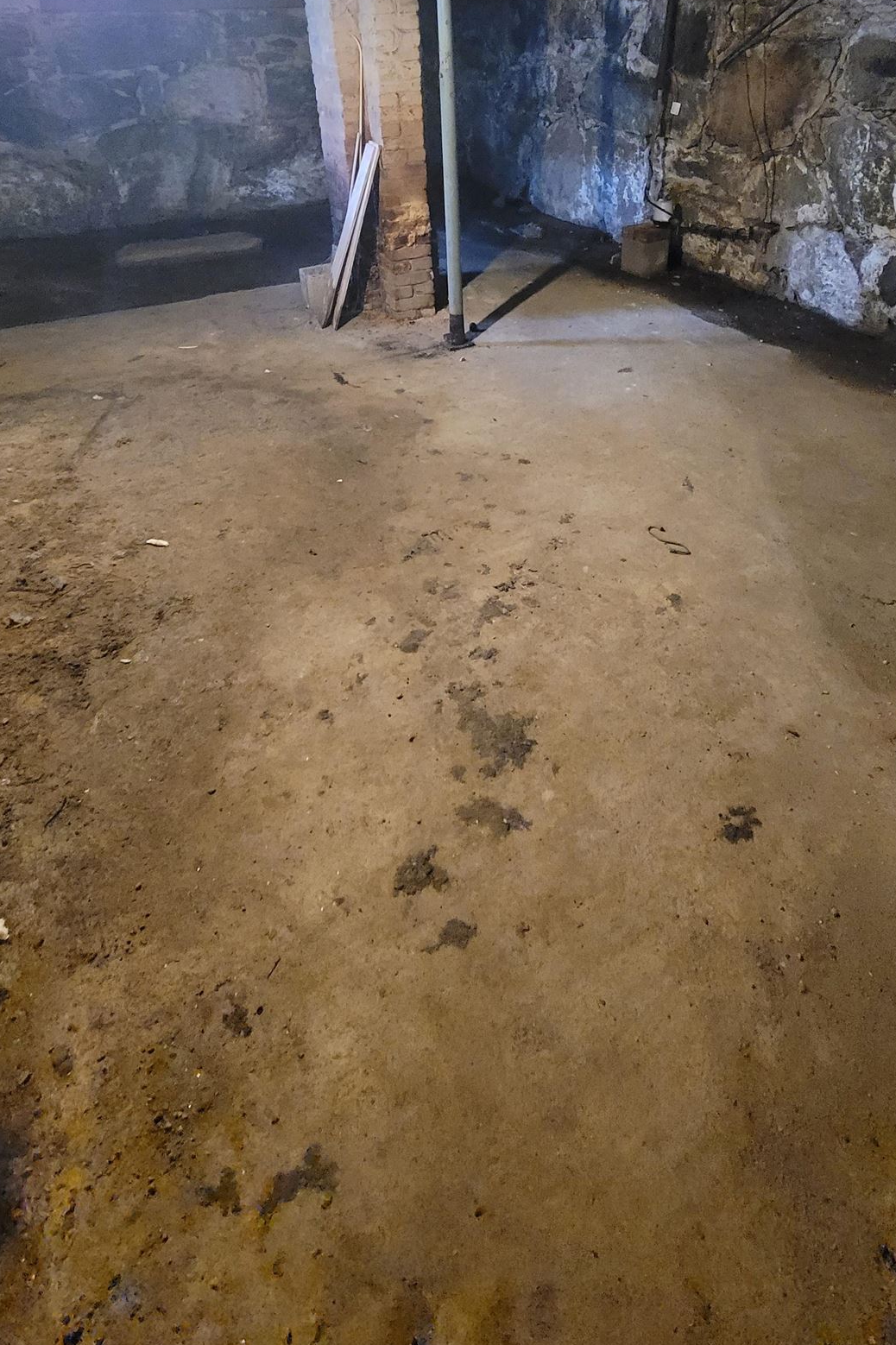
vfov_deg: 79.5
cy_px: 388
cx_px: 495
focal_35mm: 20
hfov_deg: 61.8
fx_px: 747
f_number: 2.2
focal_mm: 2.2
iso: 1250
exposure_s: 1/24
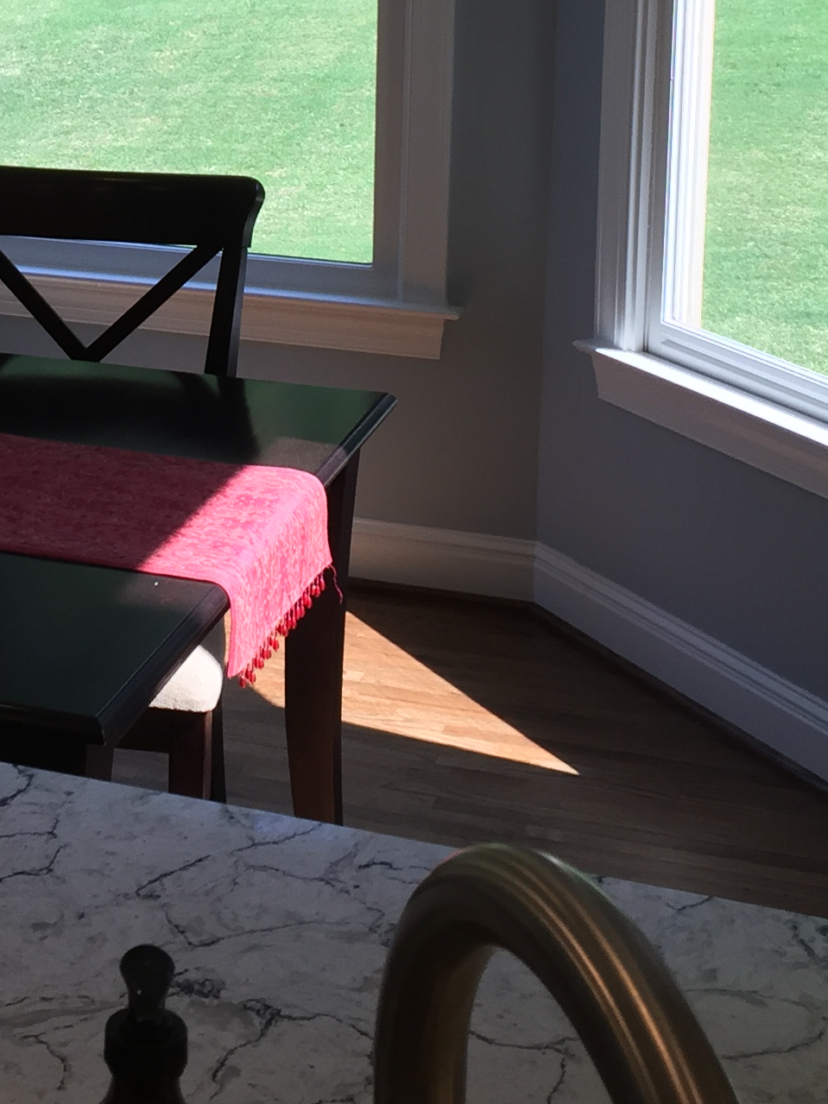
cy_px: 21
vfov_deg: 25.2
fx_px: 2360
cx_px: 51
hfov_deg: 19.5
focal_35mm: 74
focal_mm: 4.15
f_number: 2.2
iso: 50
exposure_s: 1/120
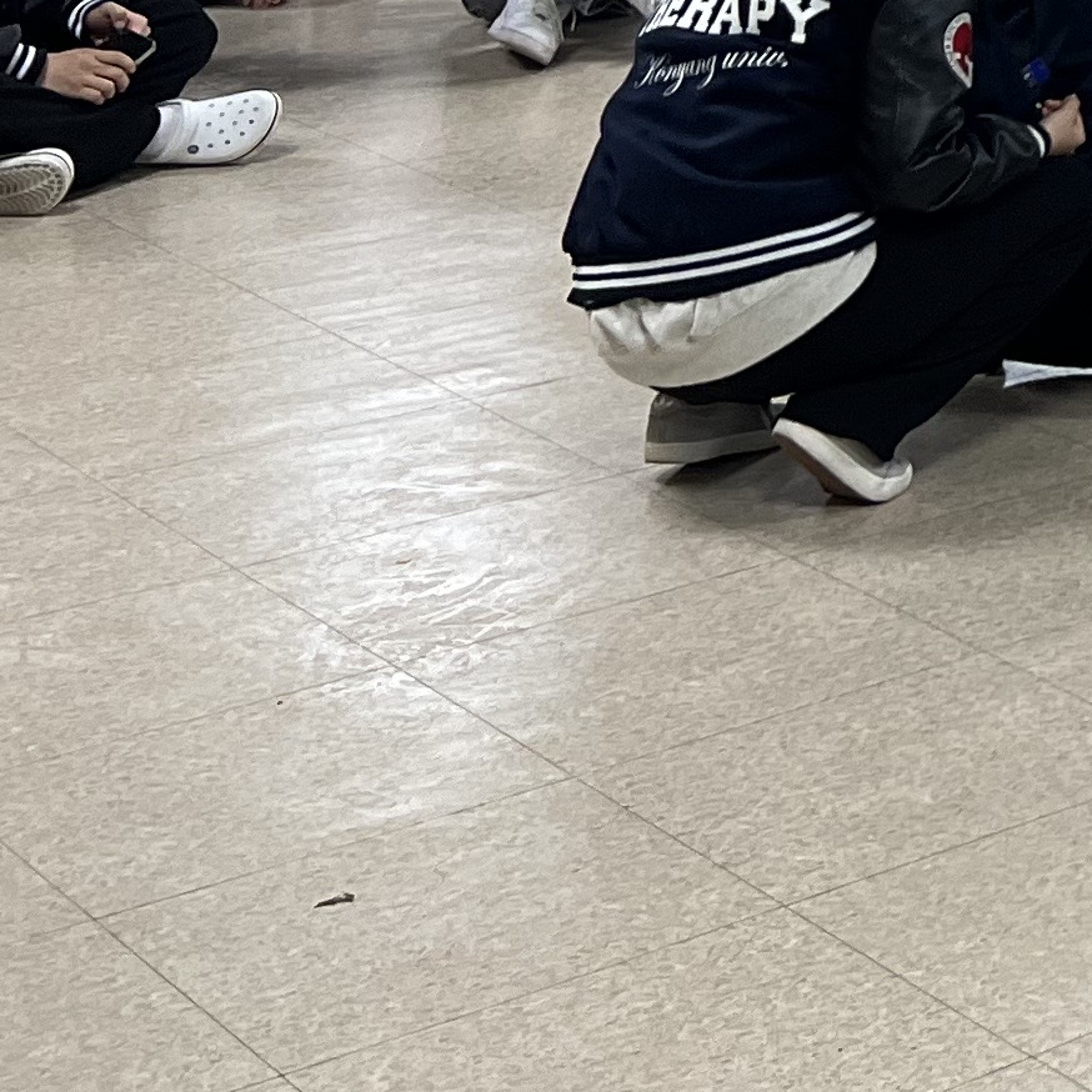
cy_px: -707
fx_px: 3783
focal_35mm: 106
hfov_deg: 13.3
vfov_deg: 14.8
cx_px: 2399
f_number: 1.5
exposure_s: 1/120
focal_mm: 5.7
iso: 125
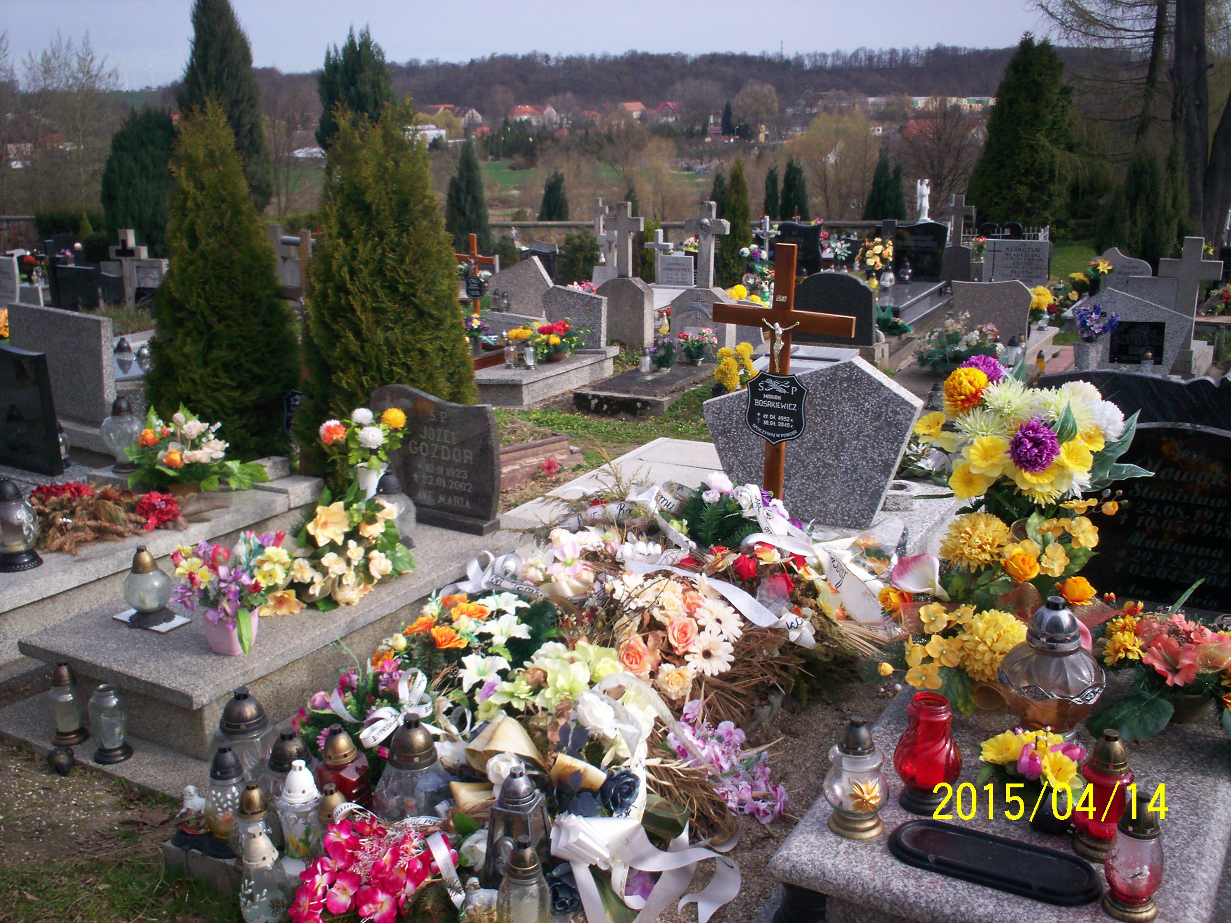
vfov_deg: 39.7
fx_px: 1280
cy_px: 462
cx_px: 616
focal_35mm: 36
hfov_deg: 51.4
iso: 100
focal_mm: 6
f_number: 4.5
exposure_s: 1/369
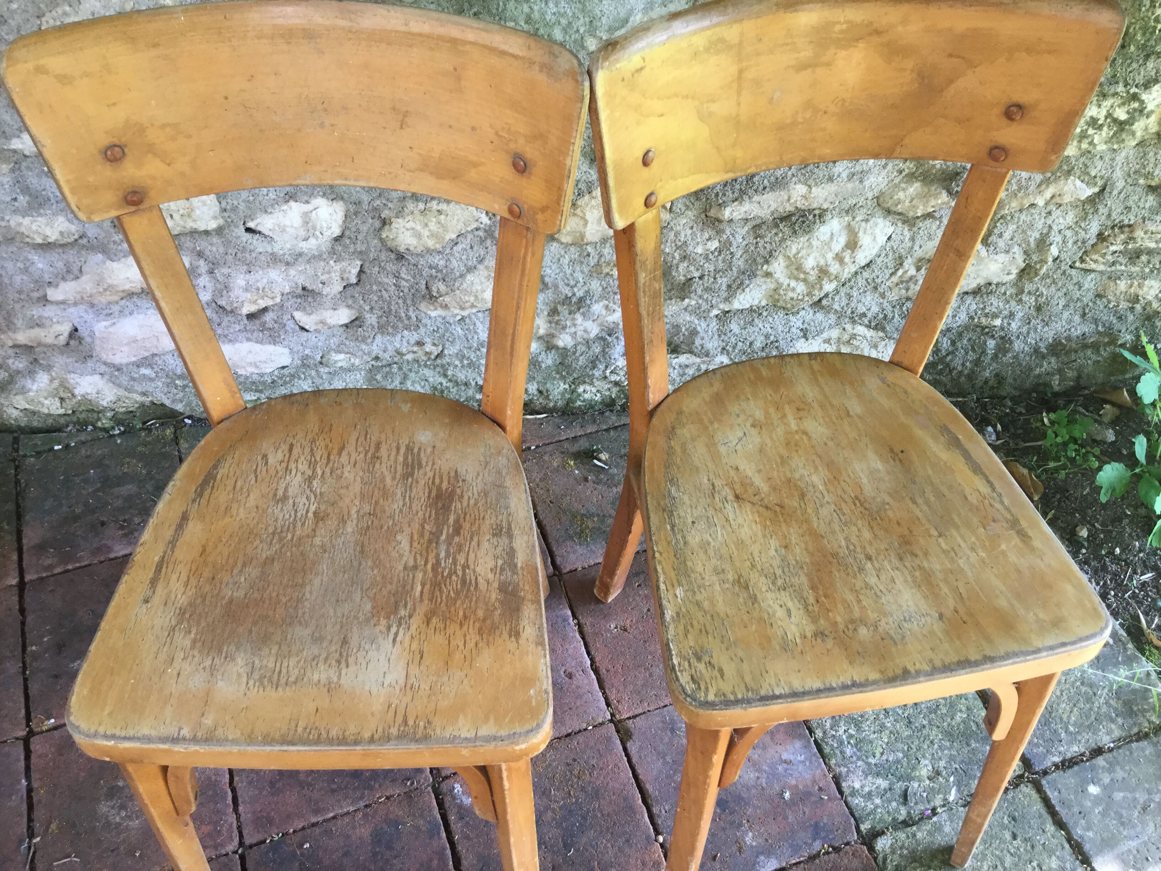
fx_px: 1040
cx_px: 580
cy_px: 436
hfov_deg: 58.4
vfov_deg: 45.4
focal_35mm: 31
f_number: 2.4
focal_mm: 3.3
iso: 32
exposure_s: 1/33
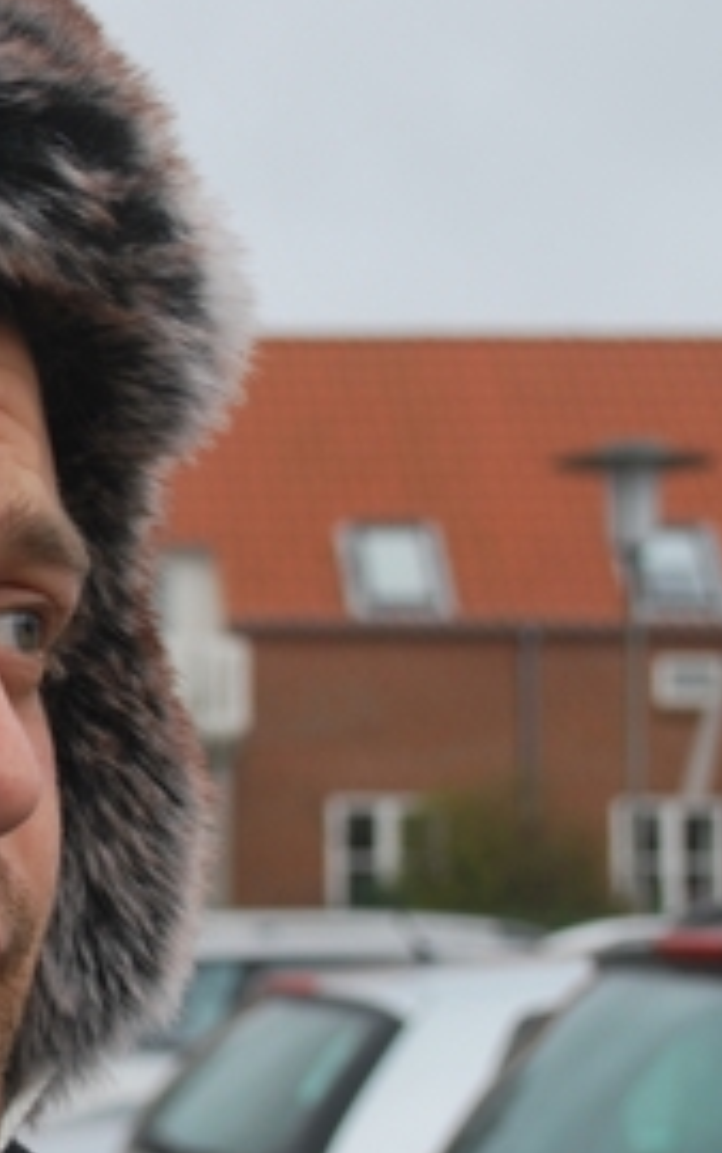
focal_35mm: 102
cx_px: -269
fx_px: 3208
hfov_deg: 12.4
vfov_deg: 20.4
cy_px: 673
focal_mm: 30
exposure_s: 1/125
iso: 200
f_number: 5.6
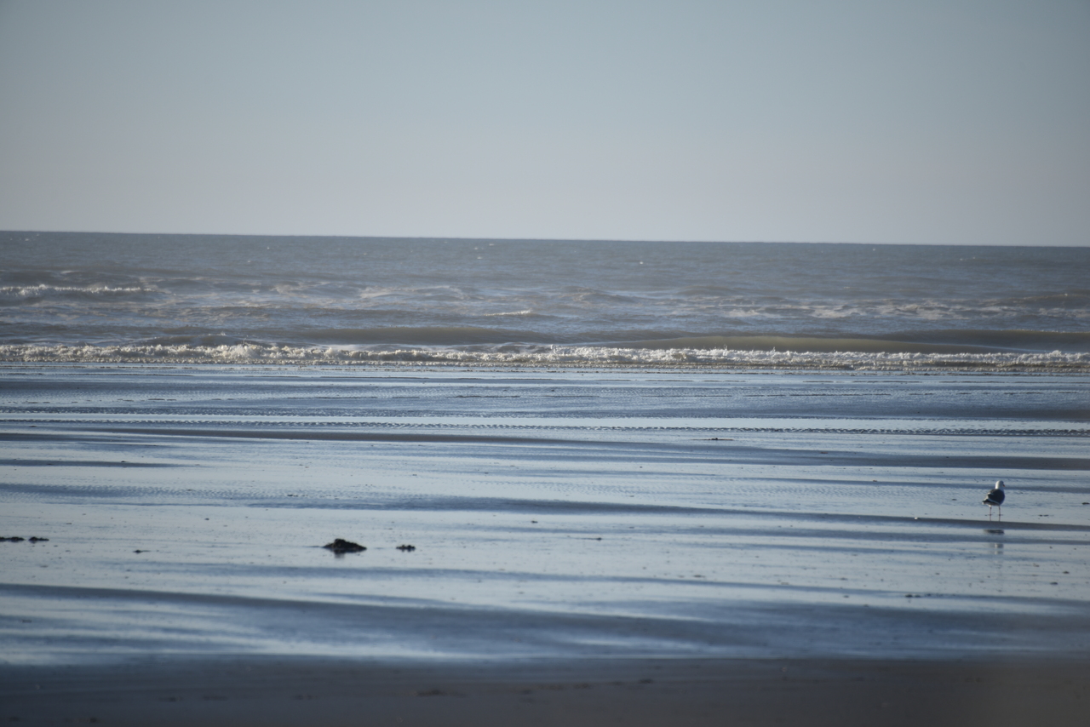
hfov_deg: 6.9
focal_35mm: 300
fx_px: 9085
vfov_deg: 4.6
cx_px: 545
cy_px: 364
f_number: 6.3
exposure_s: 1/640
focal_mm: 300
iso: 100
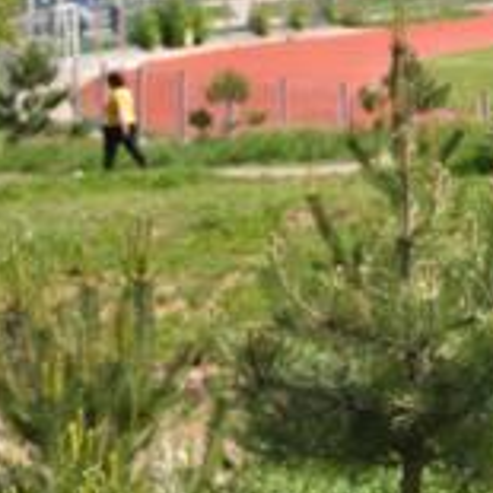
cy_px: -3
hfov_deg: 10.2
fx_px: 2610
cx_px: 857
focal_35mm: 162
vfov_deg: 10.7
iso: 100
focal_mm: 32
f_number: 8
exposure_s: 1/250
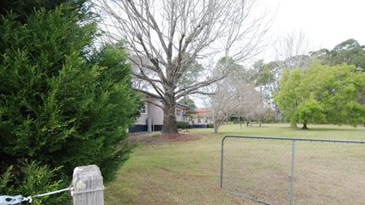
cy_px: 133
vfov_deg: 49.6
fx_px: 219
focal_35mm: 23
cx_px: 200
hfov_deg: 79.5
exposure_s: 1/250
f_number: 8
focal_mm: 13
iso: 400
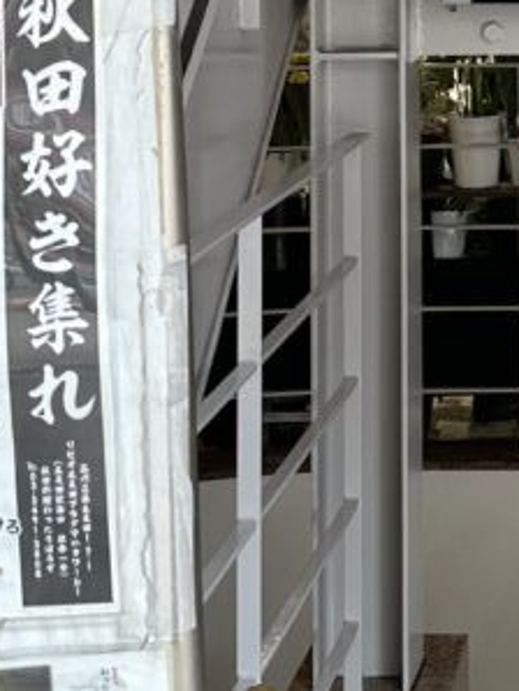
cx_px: 582
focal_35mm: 103
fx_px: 2056
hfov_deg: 14.1
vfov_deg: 18.1
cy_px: -137
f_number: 1.78
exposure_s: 1/100
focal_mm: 6.86
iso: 125
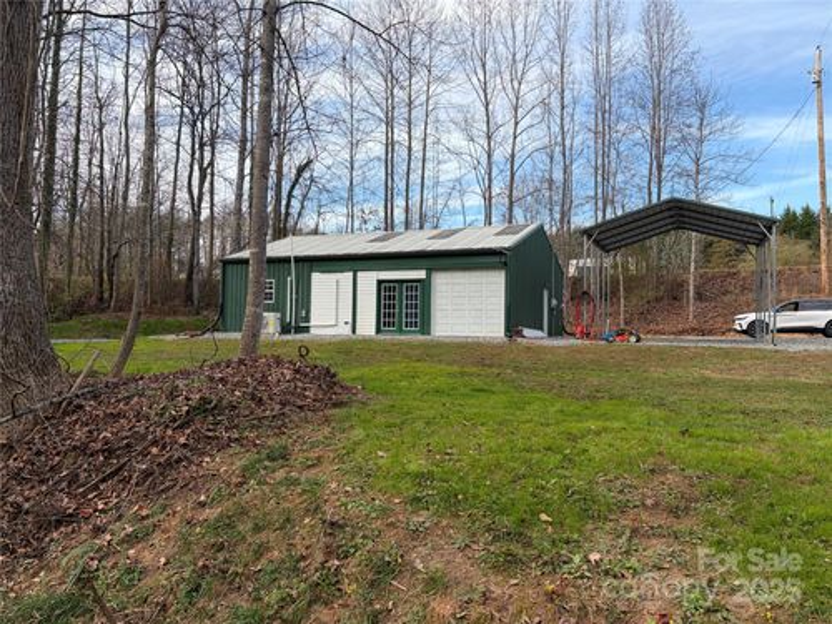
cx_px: 416
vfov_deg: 53.1
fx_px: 625
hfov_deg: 67.3
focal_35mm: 26
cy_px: 312
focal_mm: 5.96
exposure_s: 1/1196
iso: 50
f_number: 1.6
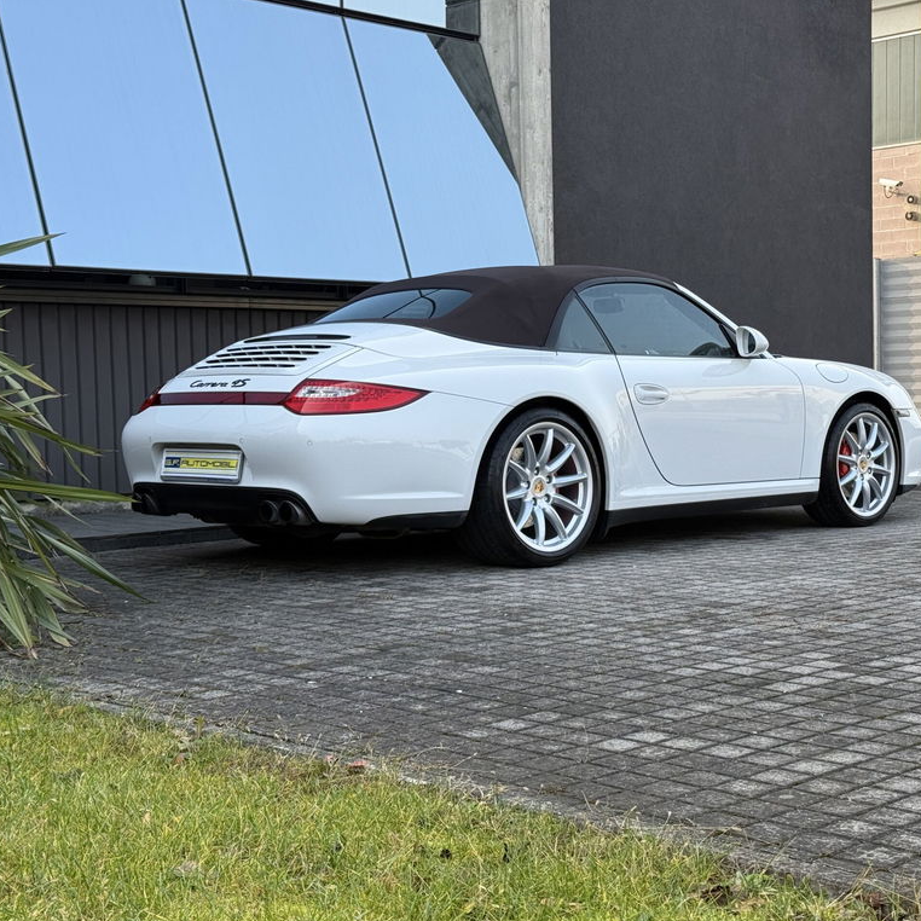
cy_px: 462
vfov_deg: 30.0
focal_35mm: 57
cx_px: 567
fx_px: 1716
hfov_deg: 29.9
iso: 64
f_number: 1.78
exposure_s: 1/706
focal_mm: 6.76
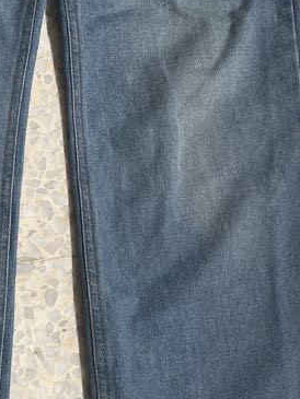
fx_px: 889
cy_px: 141
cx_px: -19
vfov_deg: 25.2
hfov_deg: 18.5
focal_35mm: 77
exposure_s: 1/8403
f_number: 1.6
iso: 32
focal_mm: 4.2
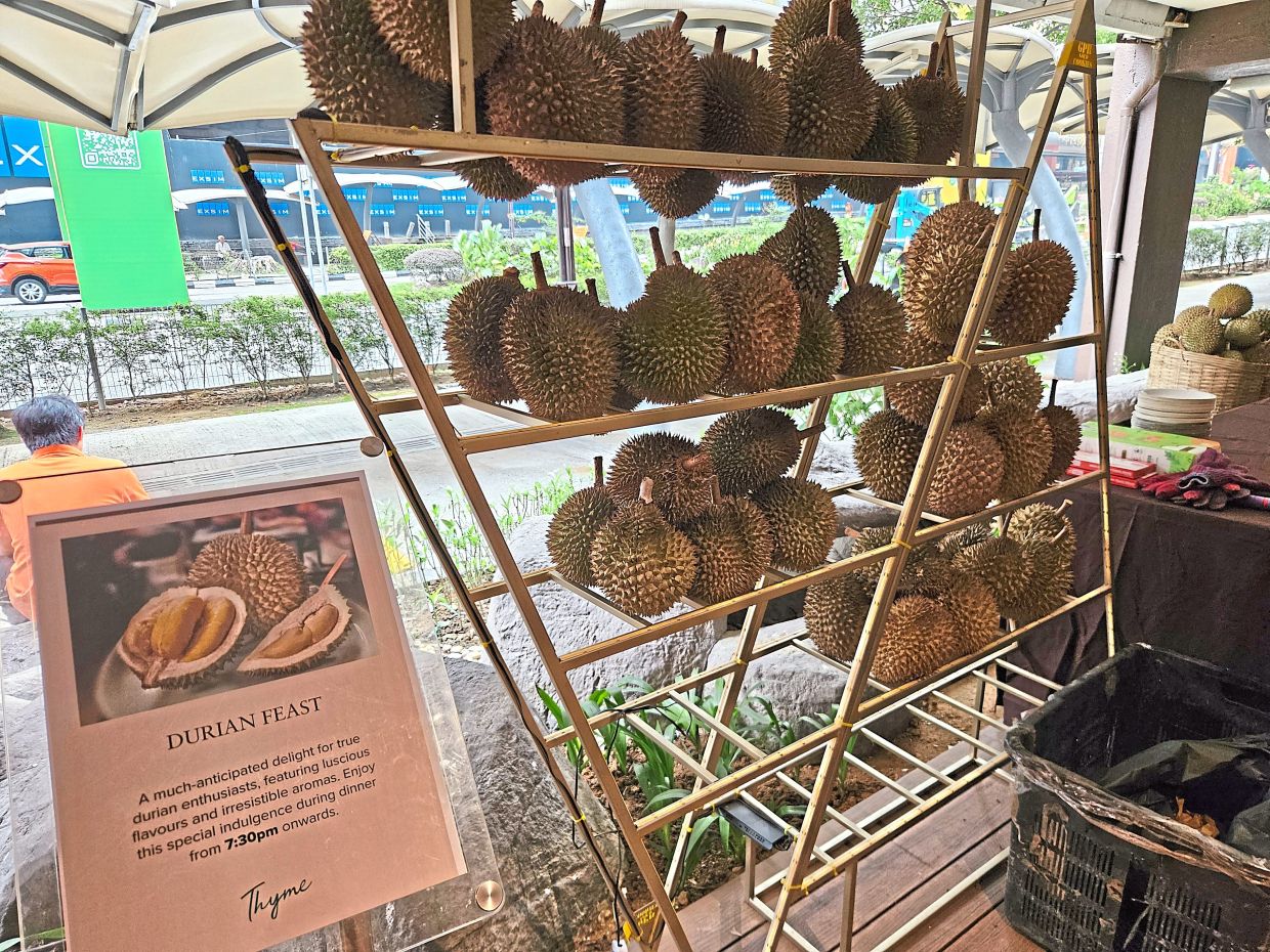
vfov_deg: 58.9
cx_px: 635
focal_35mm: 23
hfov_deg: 73.9
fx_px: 844
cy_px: 476
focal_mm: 5.4
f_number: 1.8
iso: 320
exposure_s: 1/100
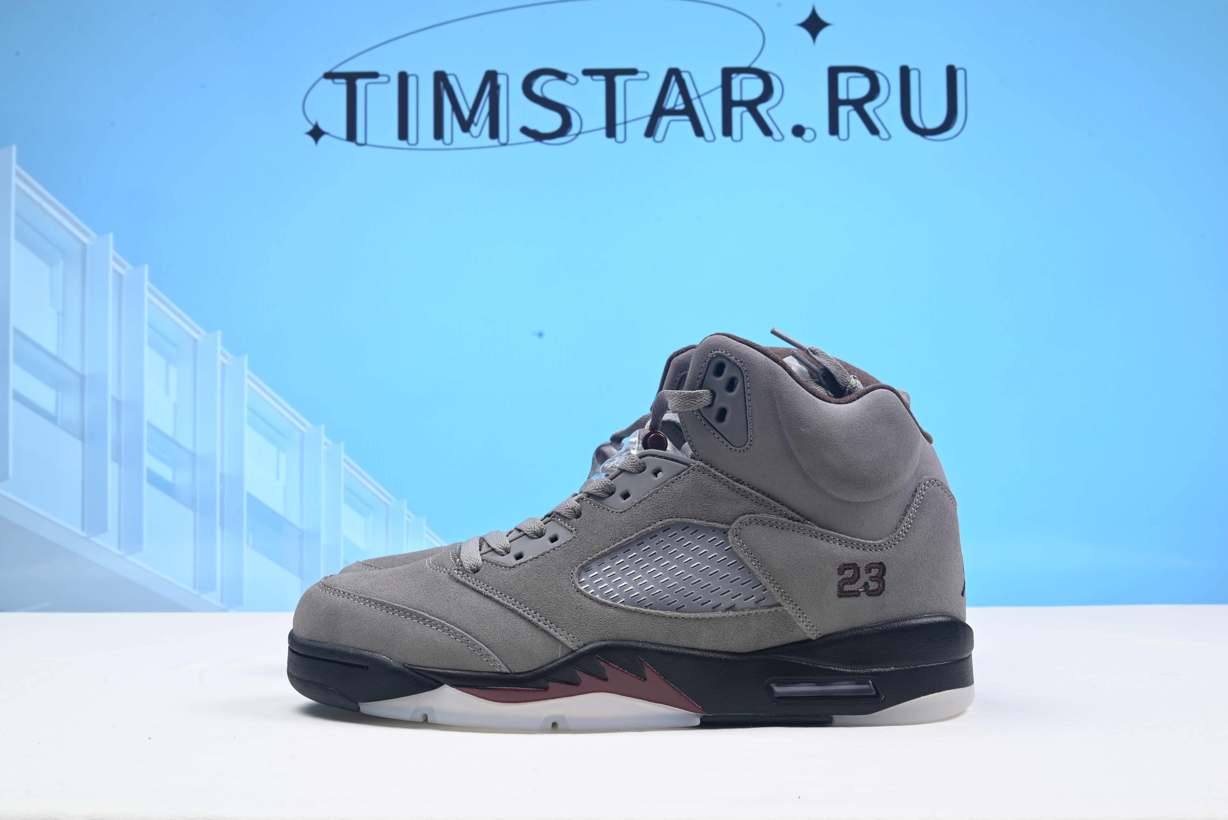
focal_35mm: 41
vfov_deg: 32.7
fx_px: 1399
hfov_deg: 47.4
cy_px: 410
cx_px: 614
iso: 100
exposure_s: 1/2
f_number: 16
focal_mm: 41
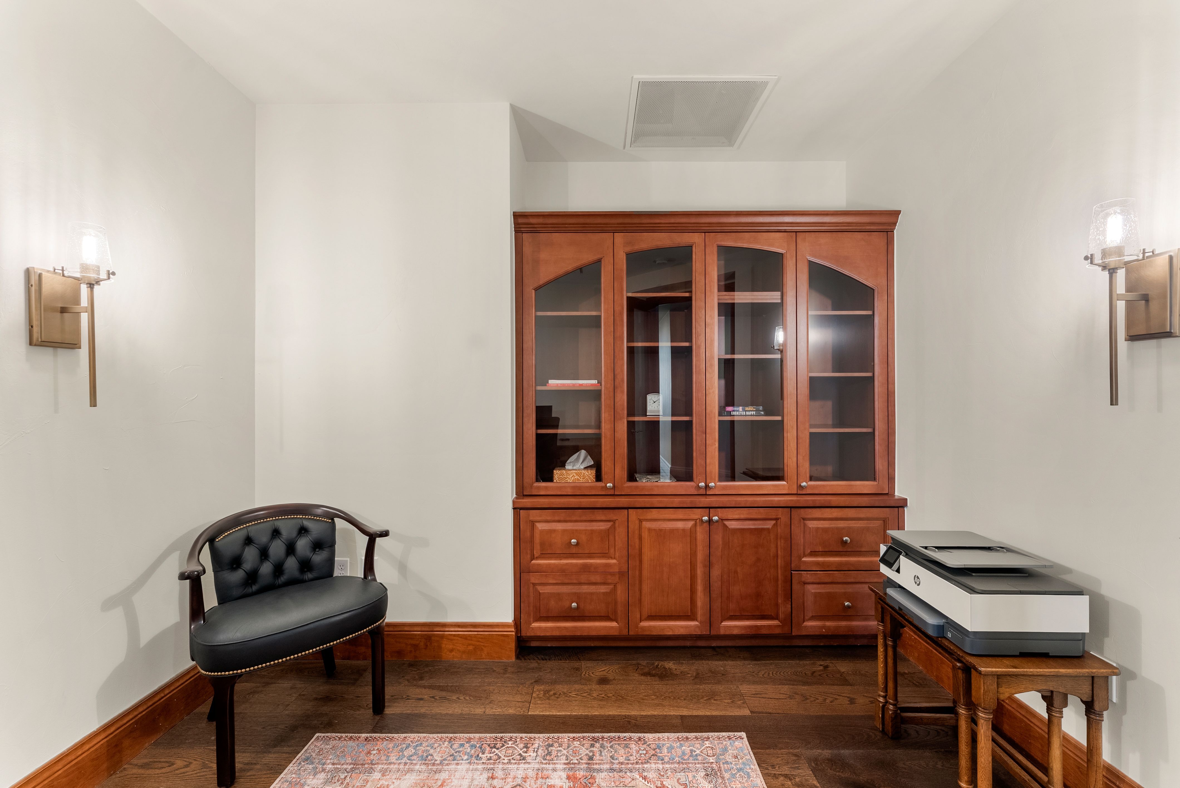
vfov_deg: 81.3
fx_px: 459
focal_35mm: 14
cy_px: 394
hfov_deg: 104.2
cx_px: 590
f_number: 8
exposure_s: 1/2.5
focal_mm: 14
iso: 250
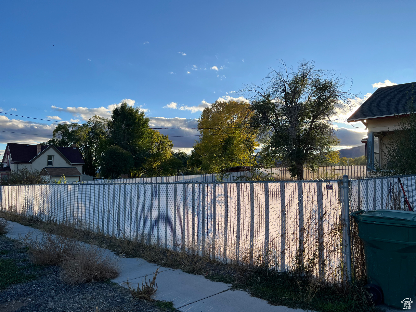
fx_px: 312
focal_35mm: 26
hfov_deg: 67.3
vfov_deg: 53.1
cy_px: 156
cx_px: 208
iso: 50
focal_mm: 5.1
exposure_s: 1/1832
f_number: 1.6
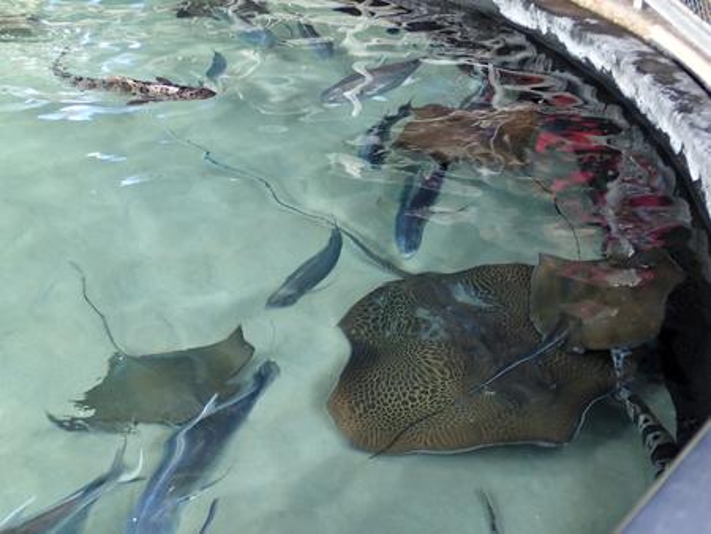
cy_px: 267
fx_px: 945
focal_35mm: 46
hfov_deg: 41.2
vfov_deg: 31.5
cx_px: 356
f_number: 3.1
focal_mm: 8.4
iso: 500
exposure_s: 1/50
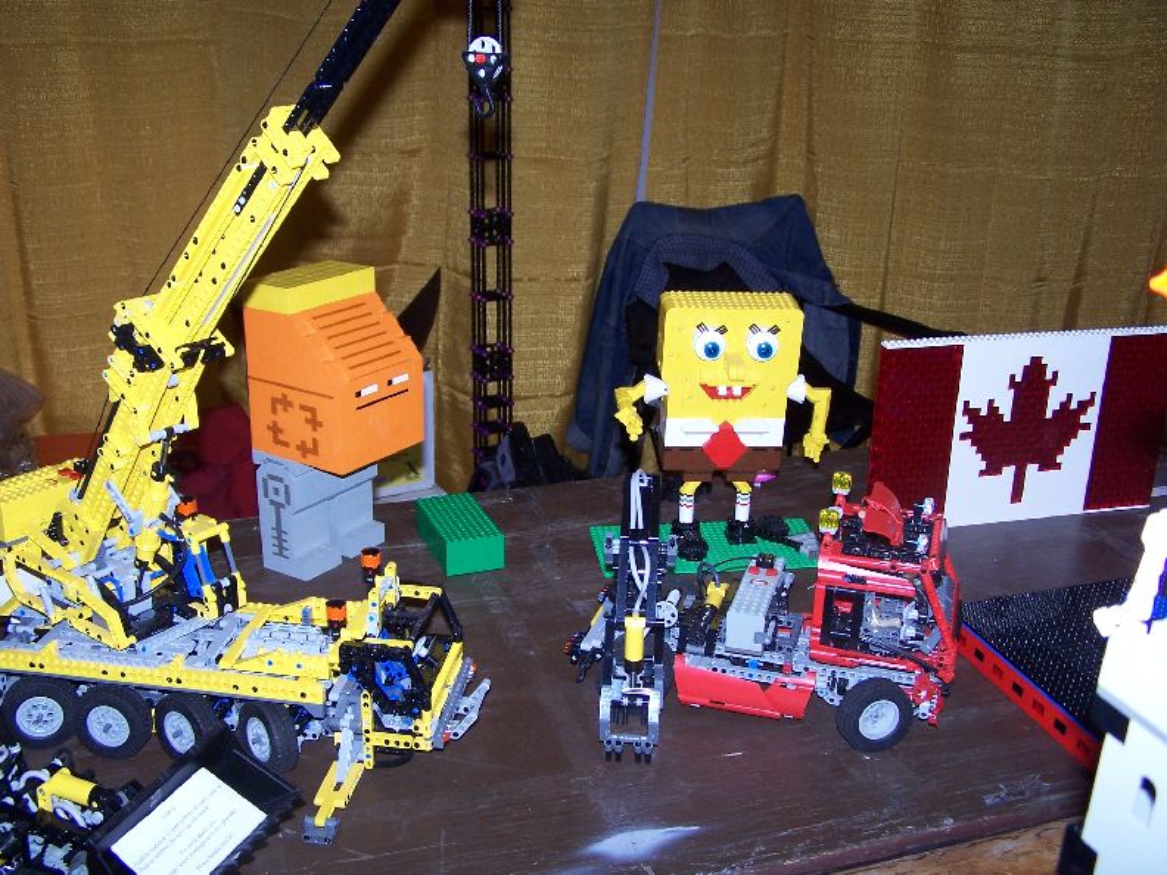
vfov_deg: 37.7
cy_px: 438
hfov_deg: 49.0
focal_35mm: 38
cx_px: 584
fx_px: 1281
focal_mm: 6.3
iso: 140
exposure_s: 1/60
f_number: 2.8
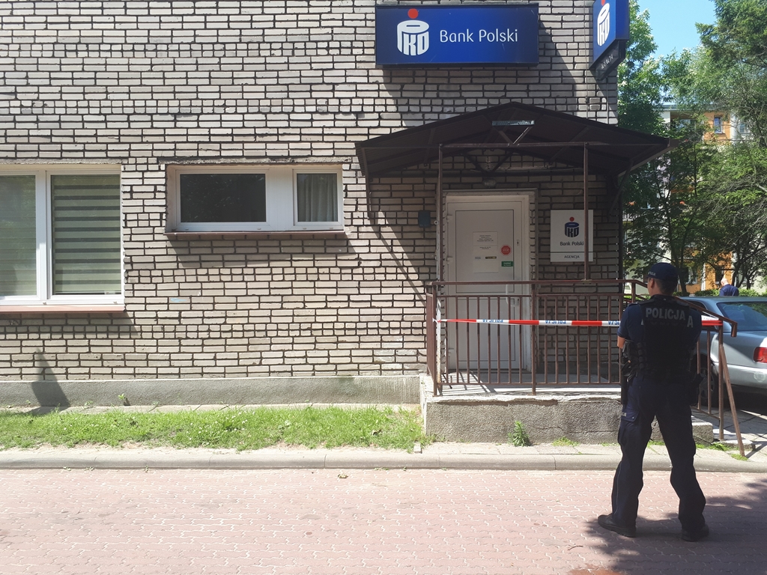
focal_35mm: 27
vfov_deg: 51.4
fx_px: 598
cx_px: 384
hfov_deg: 65.3
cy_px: 288
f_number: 1.9
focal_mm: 3.6
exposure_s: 1/492
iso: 40
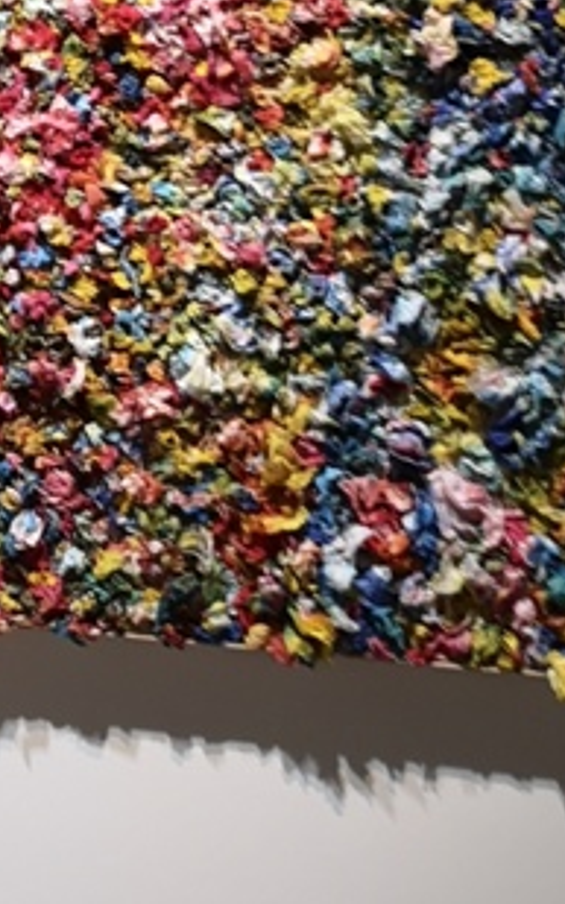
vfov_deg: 25.6
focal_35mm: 74
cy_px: -117
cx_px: -102
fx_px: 1824
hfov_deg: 16.9
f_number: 1.8
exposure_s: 1/33.3
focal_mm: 3.95
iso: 200
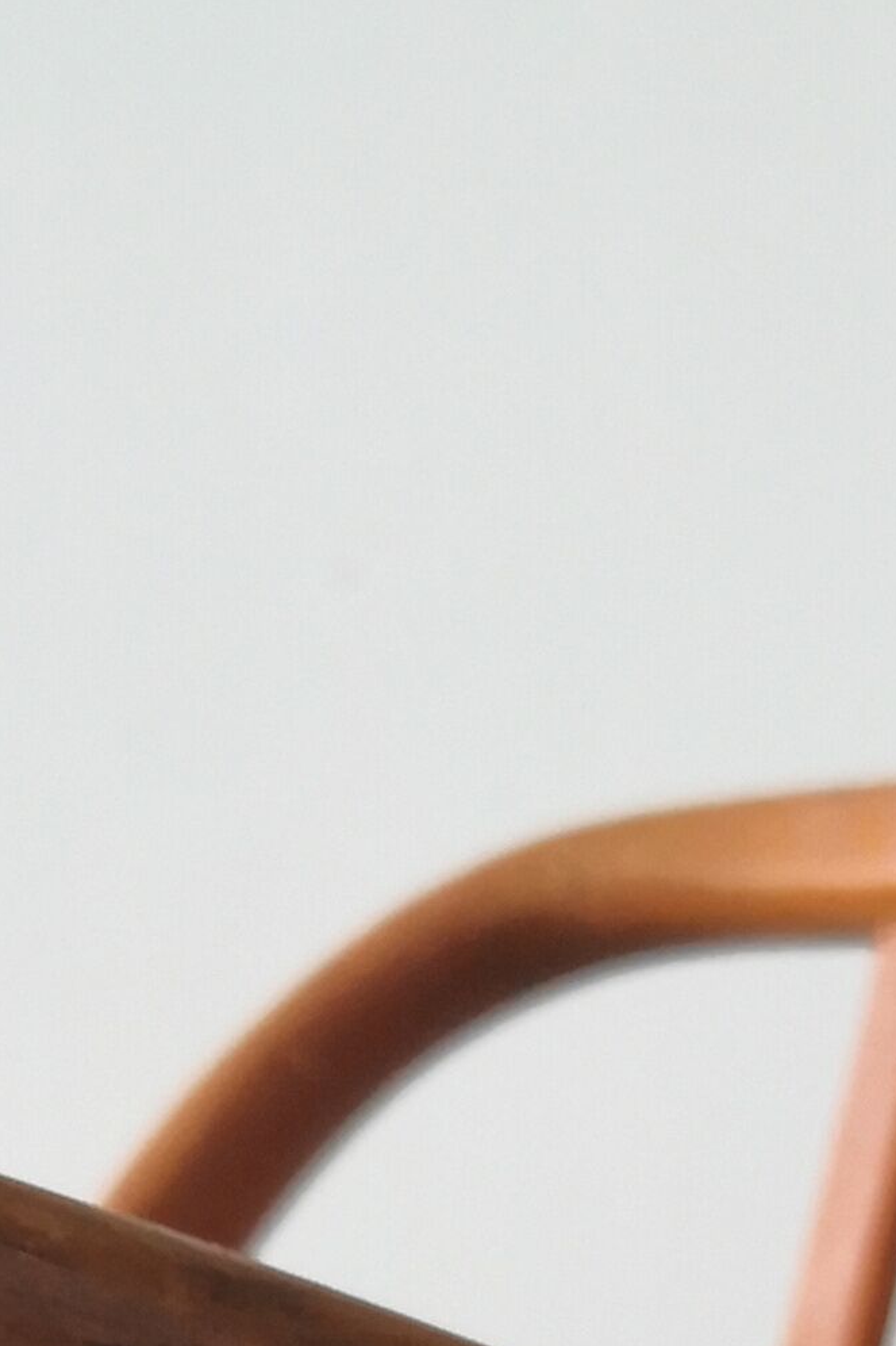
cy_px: 2505
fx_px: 4182
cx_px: 818
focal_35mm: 112
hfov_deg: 12.1
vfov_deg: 15.4
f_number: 1.6
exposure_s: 1/33.3
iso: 125
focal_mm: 3.95
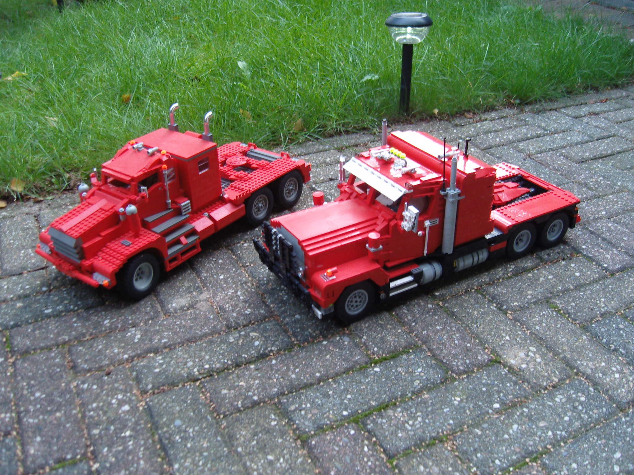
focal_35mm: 34
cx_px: 317
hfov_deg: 54.0
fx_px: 623
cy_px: 238
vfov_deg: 41.8
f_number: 2.8
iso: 200
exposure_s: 1/2.5
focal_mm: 7.3
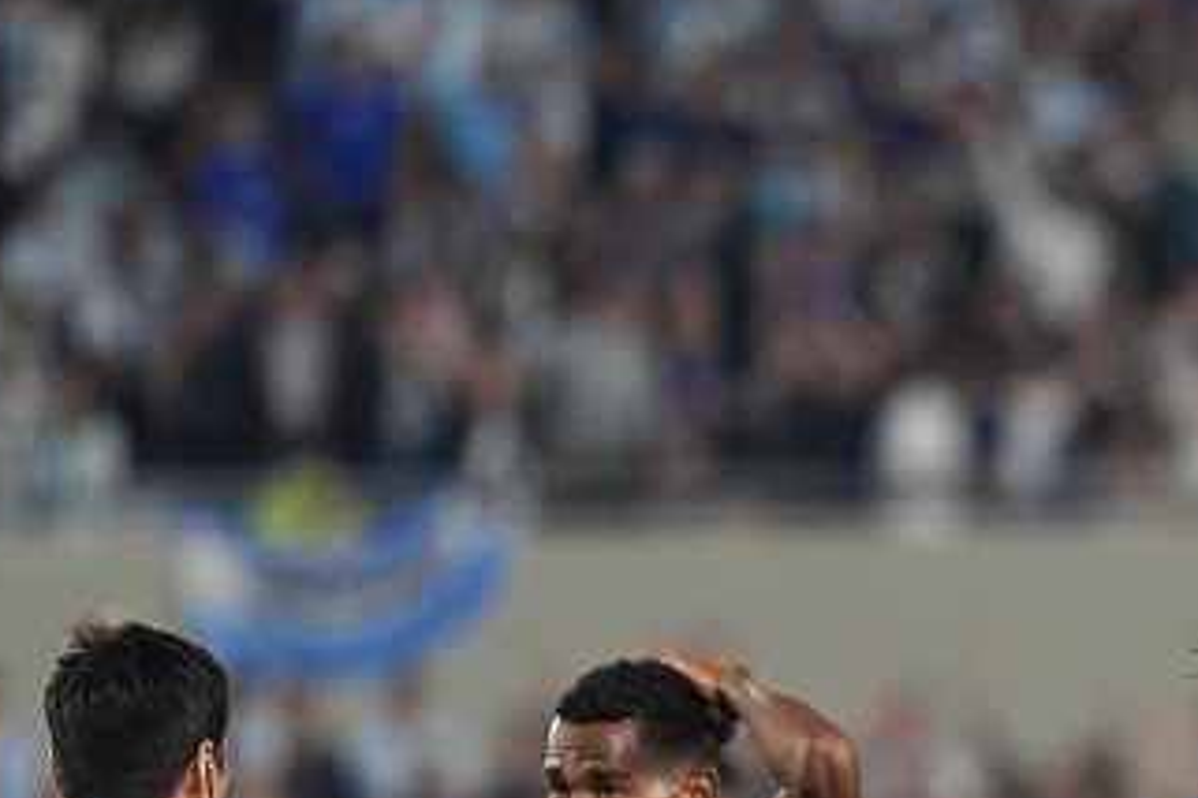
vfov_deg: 1.5
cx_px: 1810
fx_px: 31146
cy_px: 1089
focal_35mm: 936
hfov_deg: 2.2
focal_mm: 300
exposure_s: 1/1000
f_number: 3.5
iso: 2500
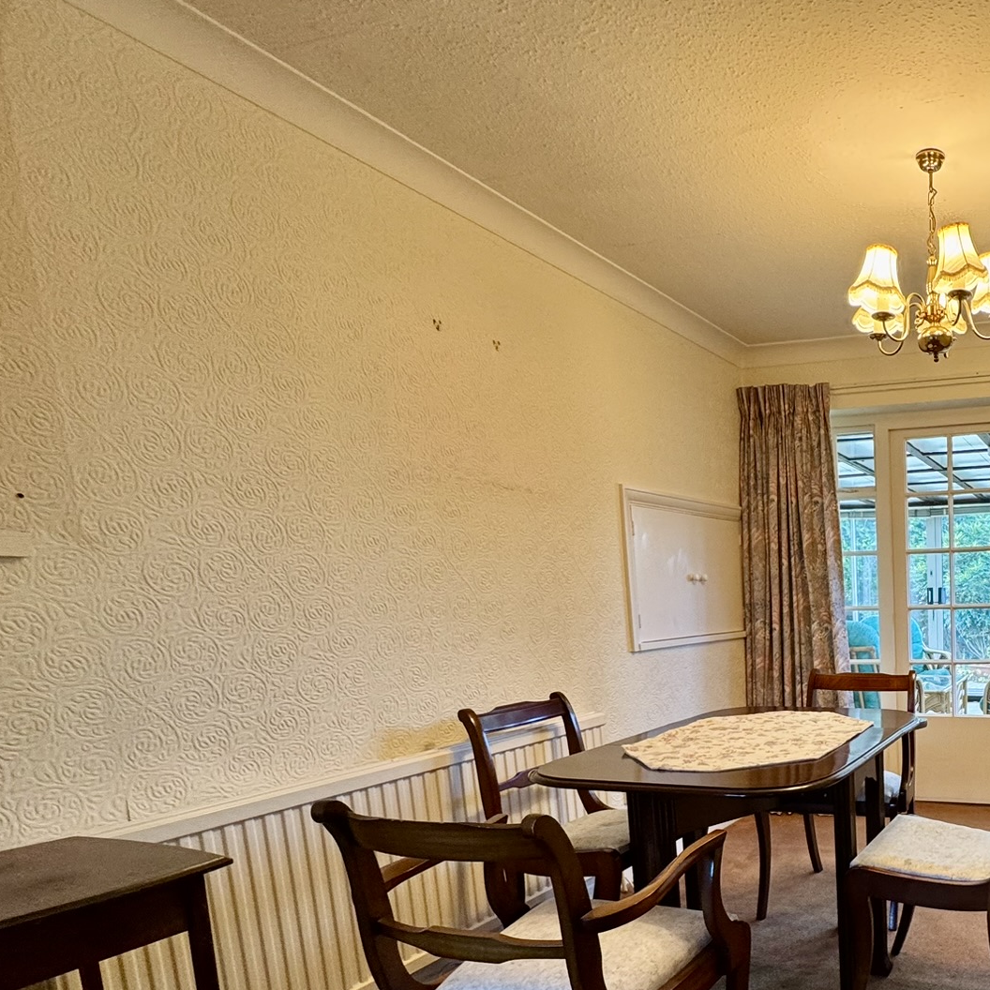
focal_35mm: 24
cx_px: 934
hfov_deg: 54.4
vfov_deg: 62.6
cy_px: 698
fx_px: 777
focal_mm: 2.22
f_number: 2.2
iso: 200
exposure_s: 1/50
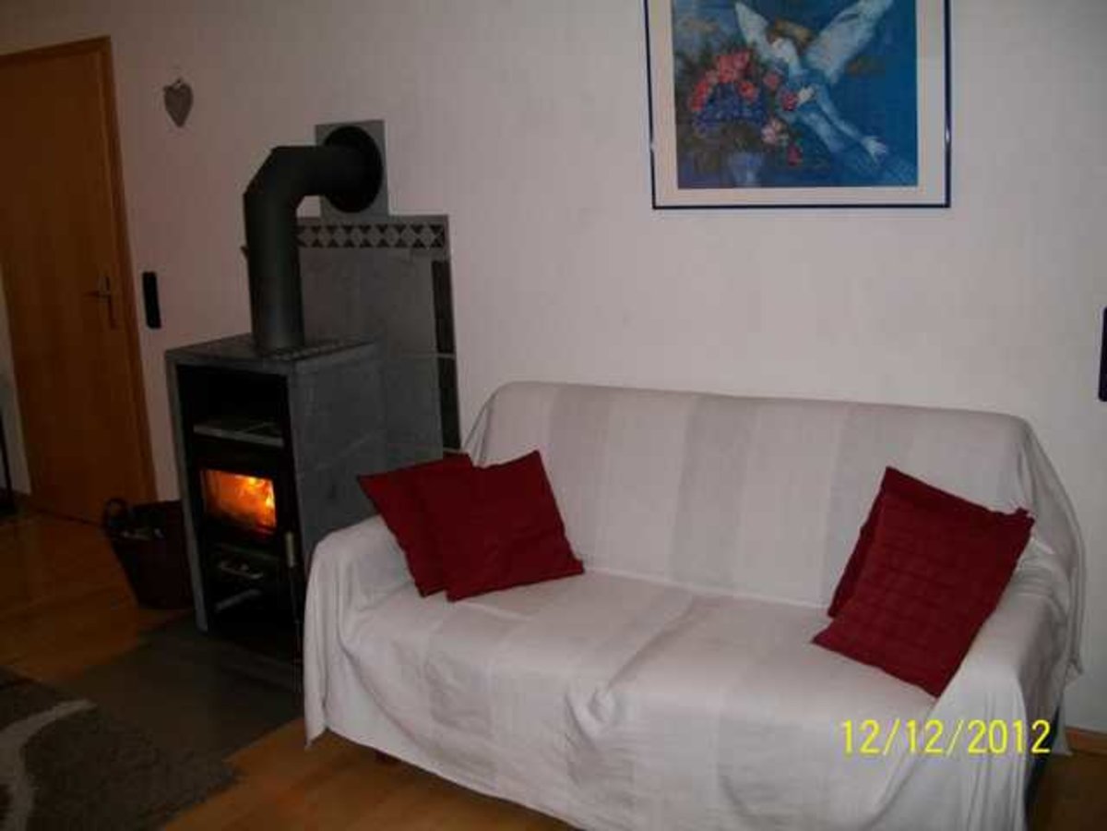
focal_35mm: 35
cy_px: 416
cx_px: 554
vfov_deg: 40.7
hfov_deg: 52.6
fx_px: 1119
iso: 160
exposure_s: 1/30
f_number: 3.1
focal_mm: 6.3
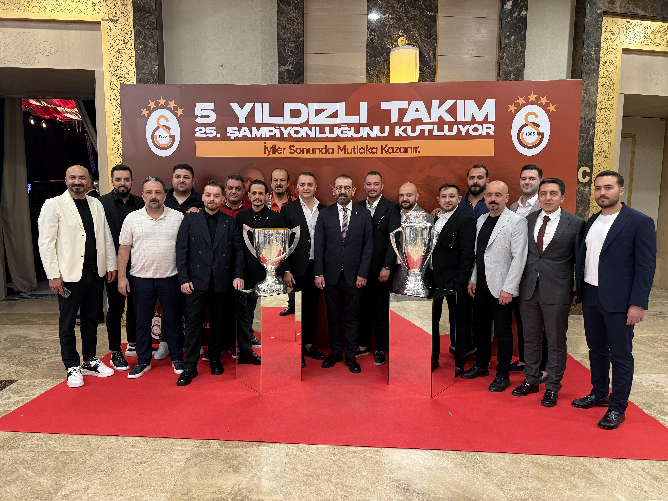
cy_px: 250
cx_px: 334
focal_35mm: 24
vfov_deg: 56.8
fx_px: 463
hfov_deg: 71.6
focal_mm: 6.76
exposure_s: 1/50
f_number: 1.78
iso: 250
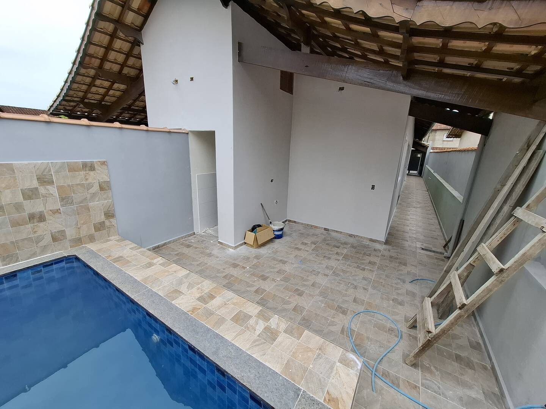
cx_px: 273
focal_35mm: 13
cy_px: 204
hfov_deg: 106.2
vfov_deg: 89.9
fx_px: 205
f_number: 2.2
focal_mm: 1.74
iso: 40
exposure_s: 1/767
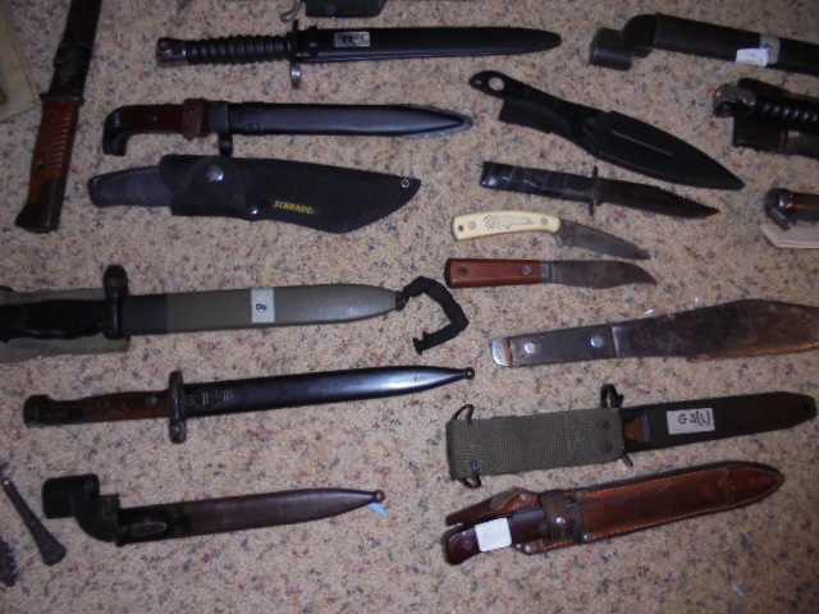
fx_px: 615
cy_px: 307
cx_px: 410
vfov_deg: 53.1
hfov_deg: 67.3
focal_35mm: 26
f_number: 3.5
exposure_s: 1/30
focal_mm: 4.6
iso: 200
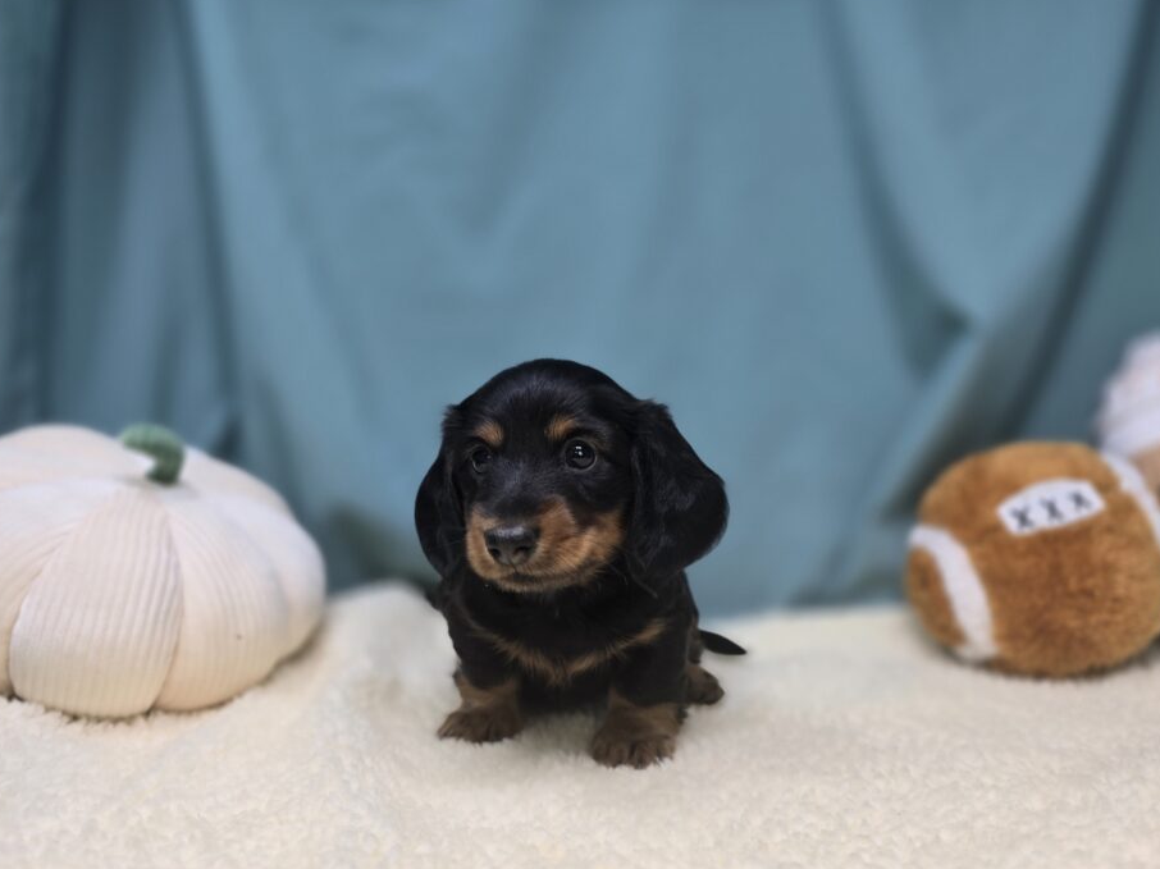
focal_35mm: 26
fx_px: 871
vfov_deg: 53.0
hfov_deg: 67.3
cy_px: 462
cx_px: 595
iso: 64
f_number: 1.7
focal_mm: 6.3
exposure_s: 1/120
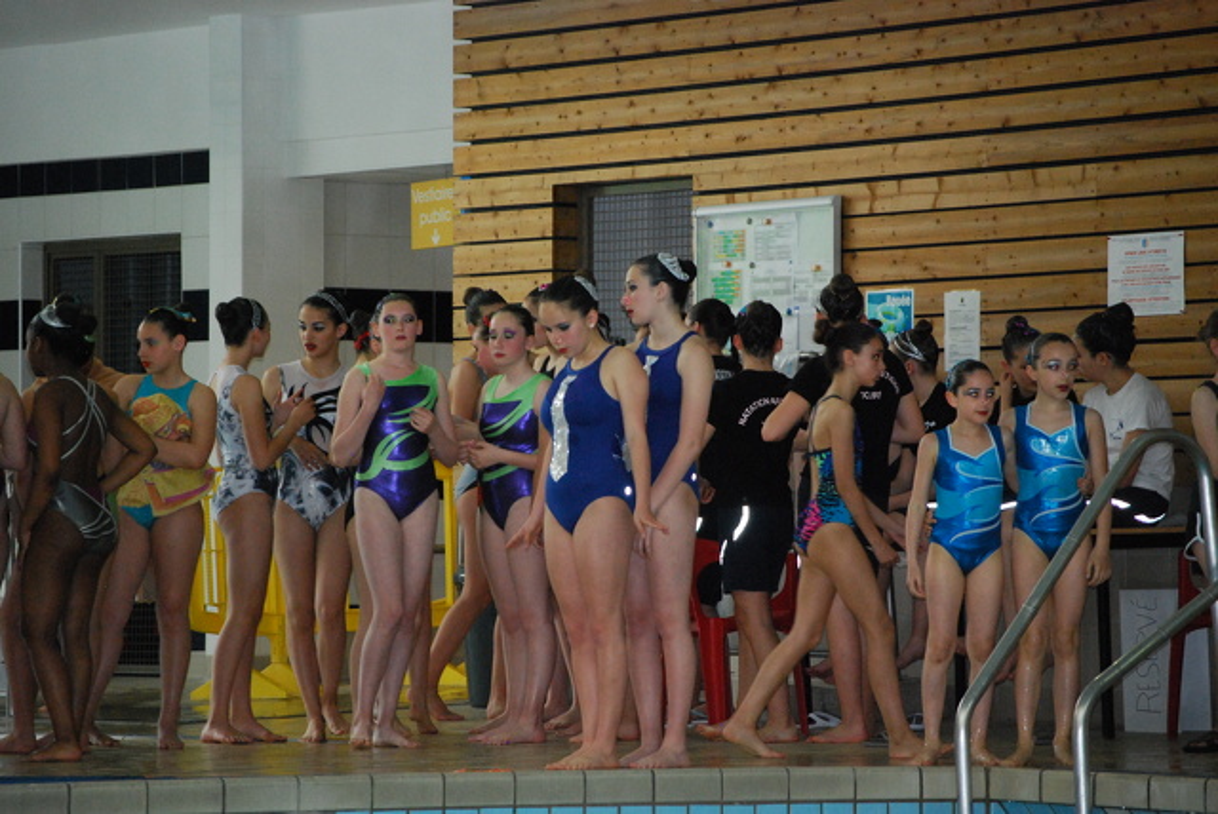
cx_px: 609
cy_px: 407
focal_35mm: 188
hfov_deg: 11.0
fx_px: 6349
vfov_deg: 7.3
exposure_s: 1/125
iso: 1600
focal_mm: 125
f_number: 5
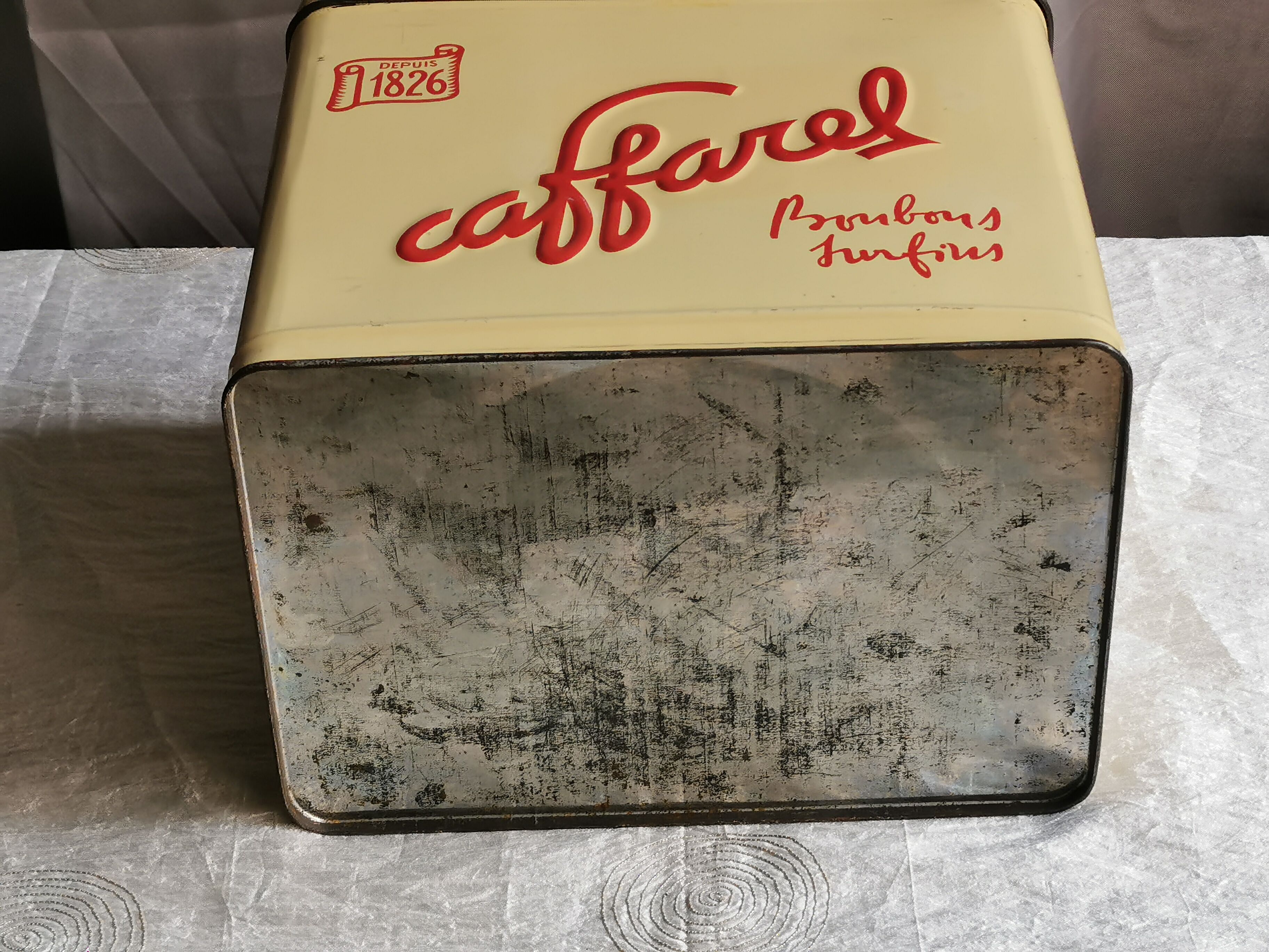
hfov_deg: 25.3
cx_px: 634
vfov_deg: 19.1
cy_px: 476
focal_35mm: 77
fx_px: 2823
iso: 80
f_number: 1.8
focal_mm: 5.58
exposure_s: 1/100
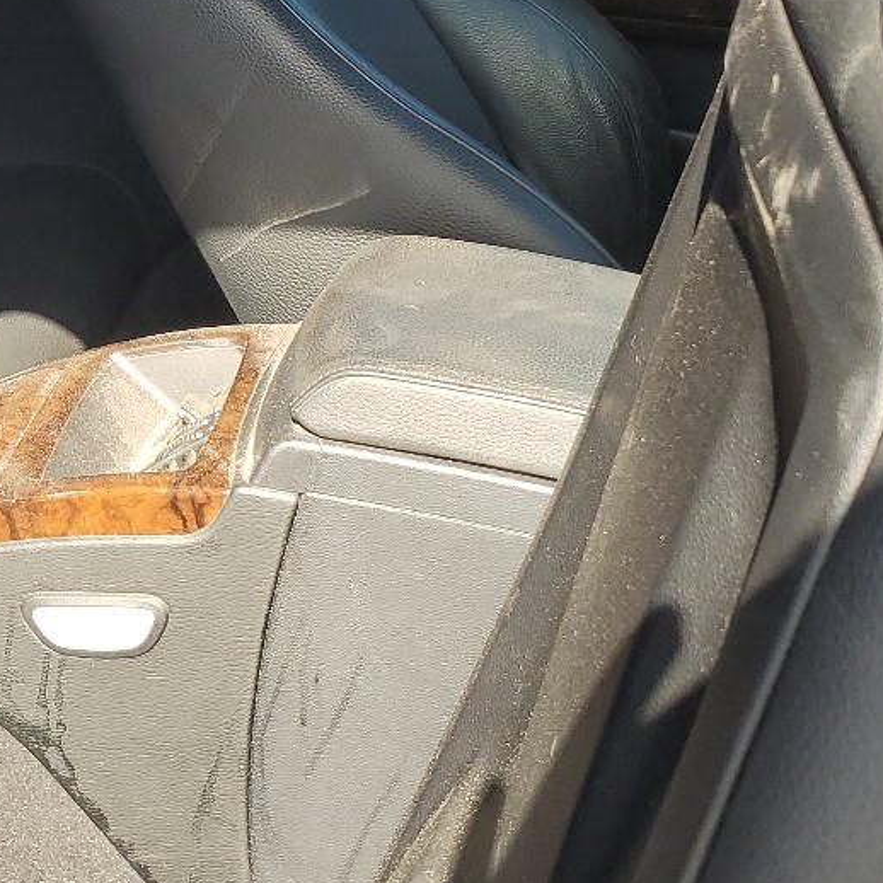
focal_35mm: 71
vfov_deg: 22.9
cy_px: -78
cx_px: -24
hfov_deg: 23.2
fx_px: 2049
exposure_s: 1/370
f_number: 1.5
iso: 50
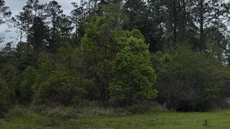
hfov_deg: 26.8
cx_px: 258
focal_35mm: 72
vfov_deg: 16.8
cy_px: 62
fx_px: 439
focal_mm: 6.3
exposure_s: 1/7626
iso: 80
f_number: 1.7
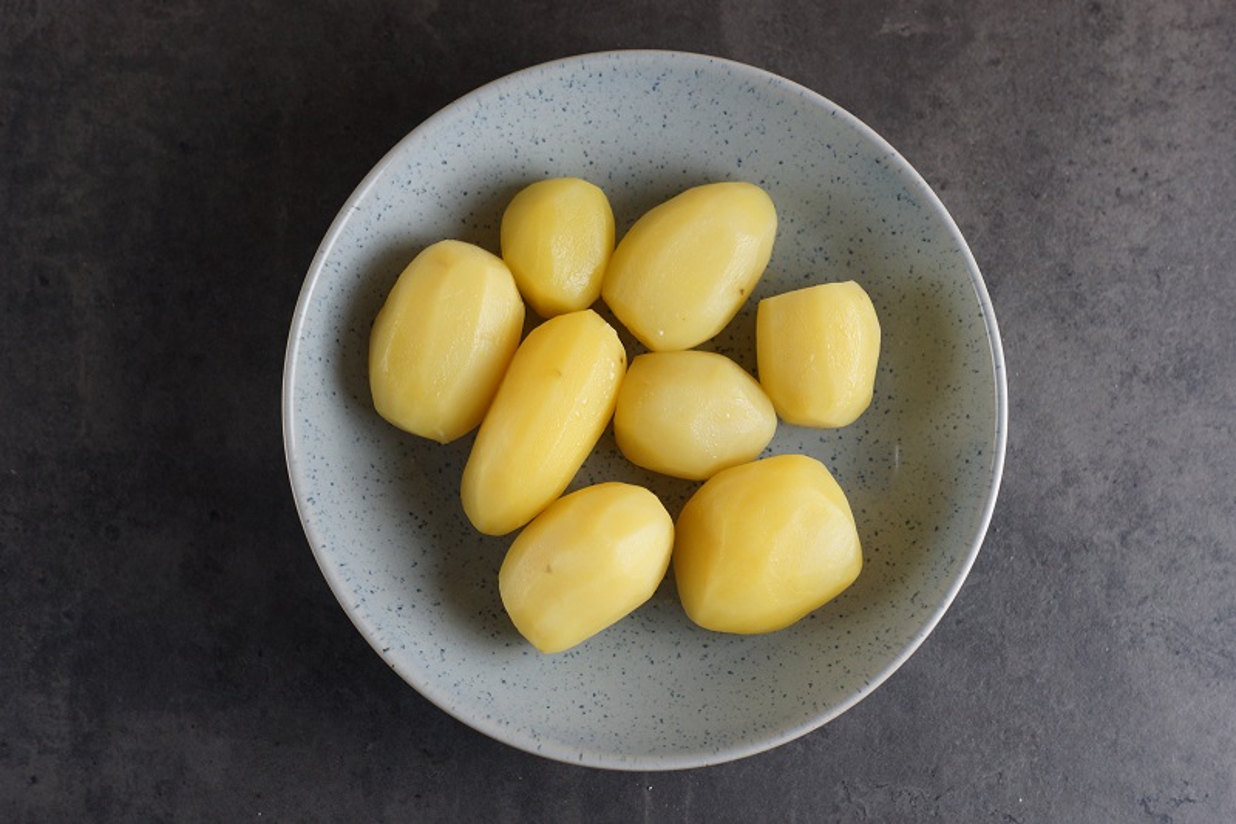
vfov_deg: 18.2
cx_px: 618
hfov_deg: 27.0
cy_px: 412
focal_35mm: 75
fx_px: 2574
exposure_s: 1/80
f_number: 4
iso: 200
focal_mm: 50
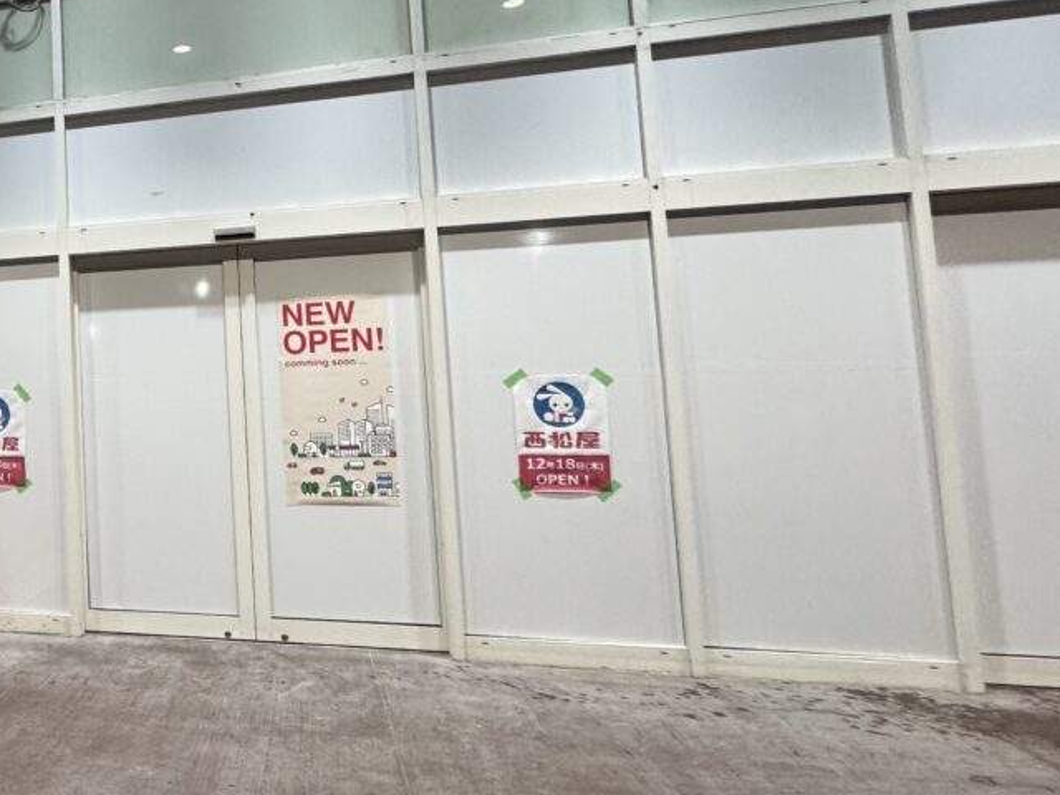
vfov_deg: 49.4
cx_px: 36
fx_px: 857
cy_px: 318
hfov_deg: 52.5
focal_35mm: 28
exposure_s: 1/100
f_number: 2.2
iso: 200
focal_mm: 2.22
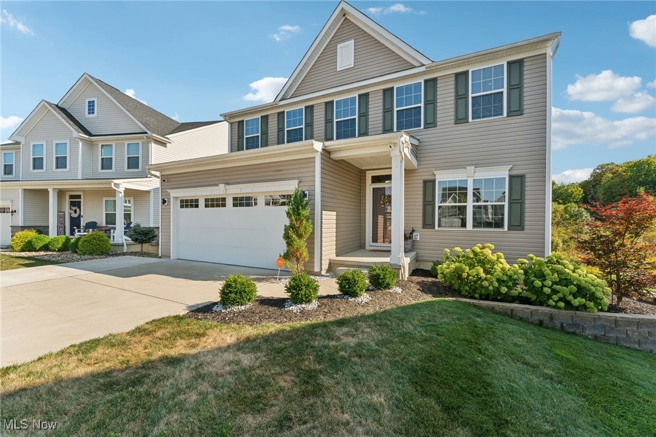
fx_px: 268
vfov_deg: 78.4
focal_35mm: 15
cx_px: 328
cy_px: 218
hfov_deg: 101.5
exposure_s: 1/1000
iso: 640
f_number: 8
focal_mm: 14.7
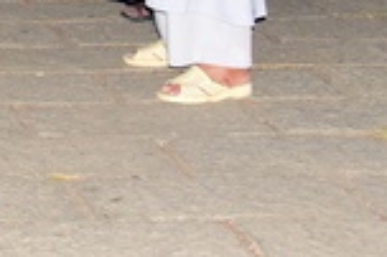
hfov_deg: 11.7
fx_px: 1750
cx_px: -300
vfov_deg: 8.0
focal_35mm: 163
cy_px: -270
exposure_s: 1/80
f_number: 4.5
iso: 1250
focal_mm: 38
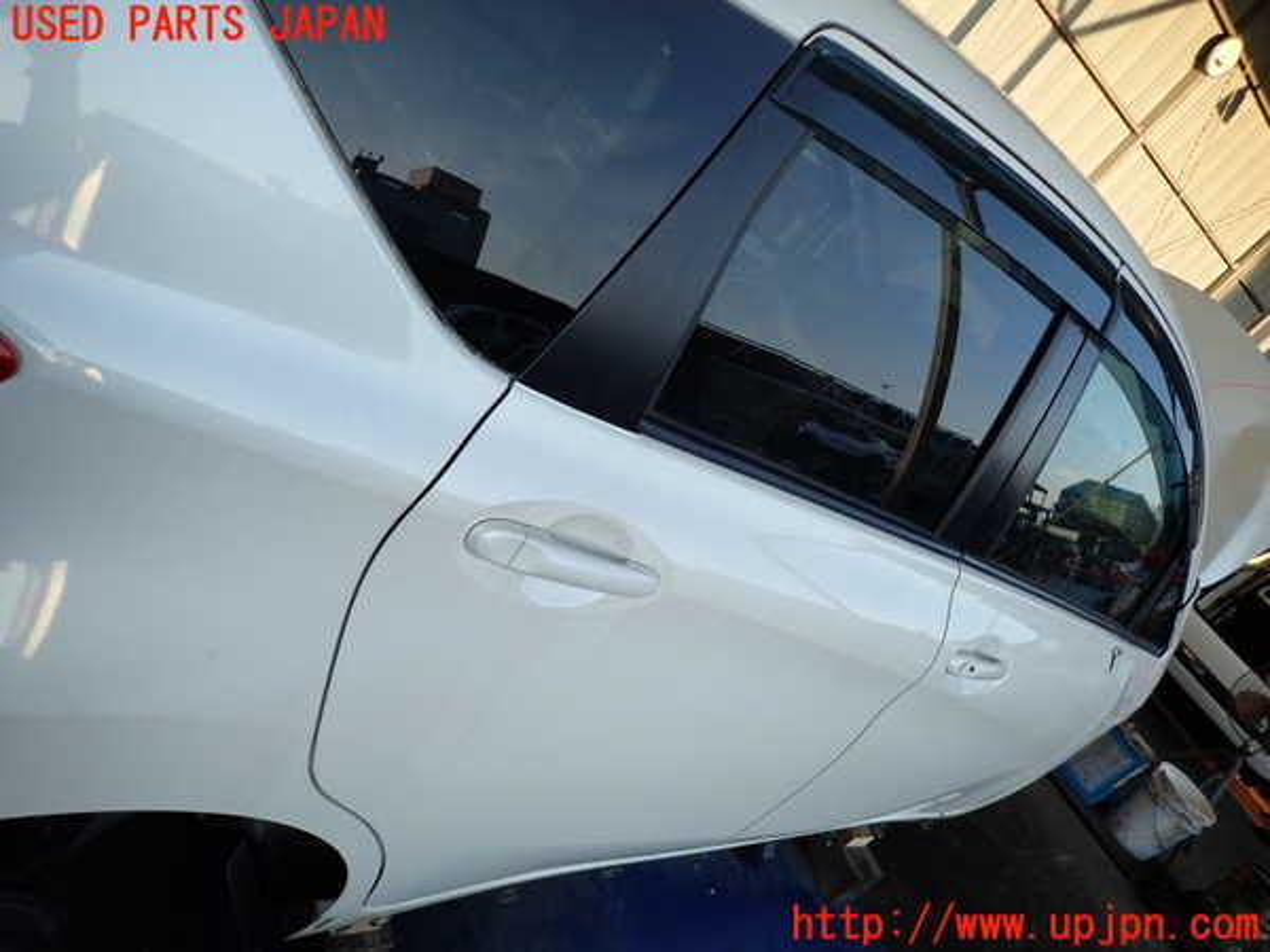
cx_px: 635
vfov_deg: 54.9
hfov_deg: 69.4
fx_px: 917
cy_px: 476
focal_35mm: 25
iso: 100
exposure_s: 1/500
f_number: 2
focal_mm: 4.5
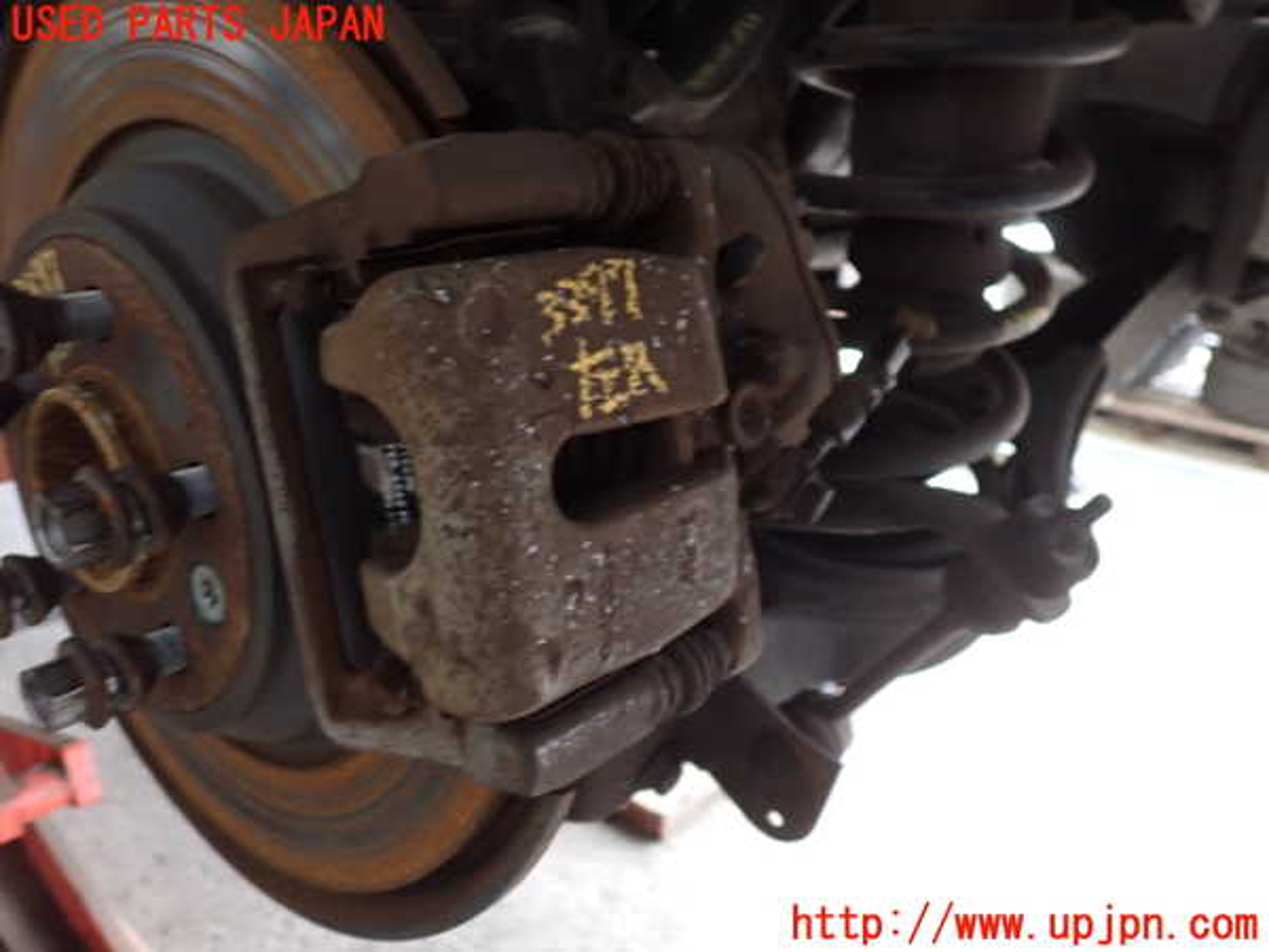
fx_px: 1100
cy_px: 476
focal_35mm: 30
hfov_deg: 60.0
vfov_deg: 46.8
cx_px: 634
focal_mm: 5.4
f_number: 2.3
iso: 640
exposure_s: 1/30
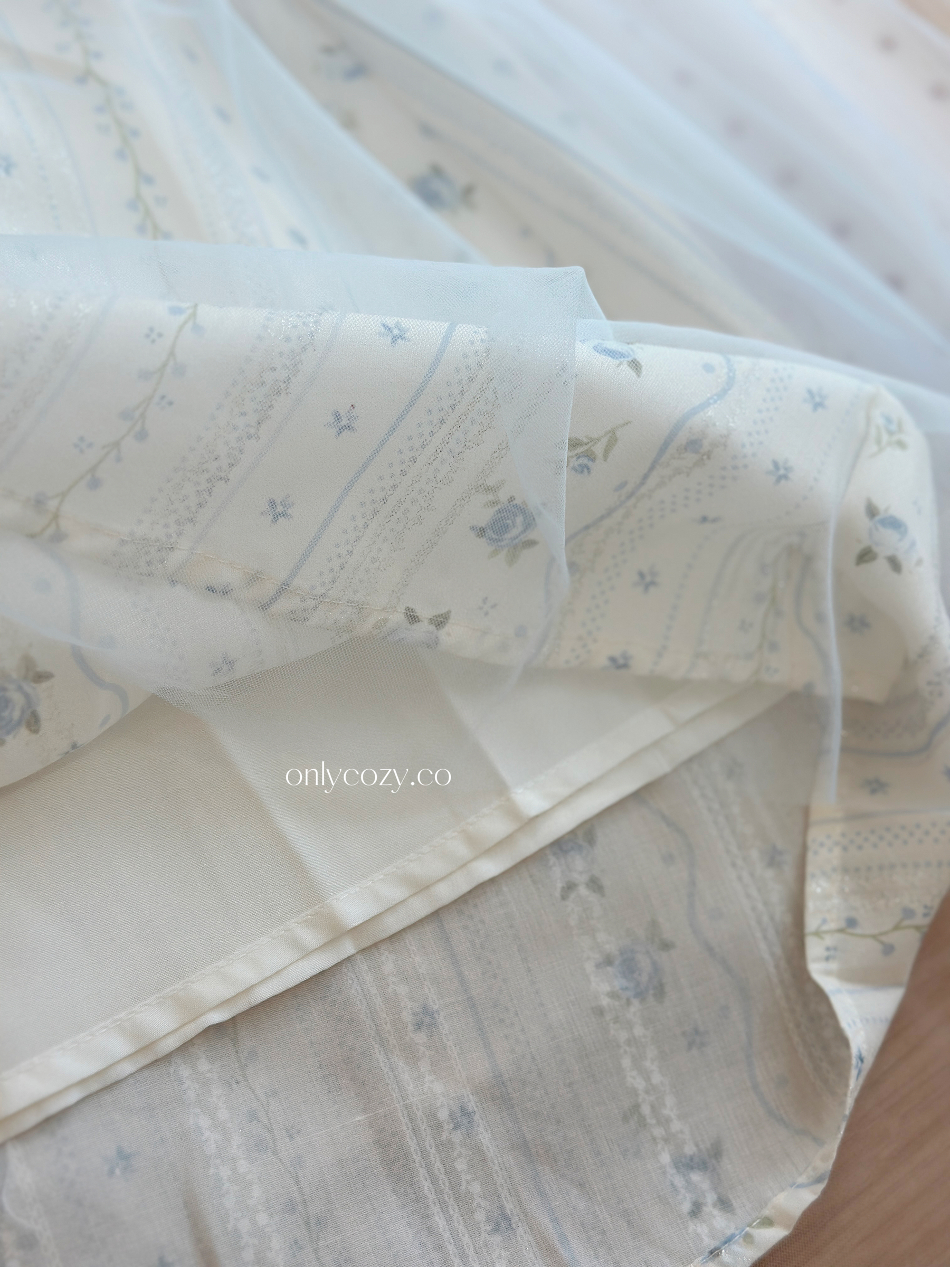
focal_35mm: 48
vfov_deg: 39.7
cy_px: 634
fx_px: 1756
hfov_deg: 30.3
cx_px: 475
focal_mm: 6.86
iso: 80
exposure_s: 1/303
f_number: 1.78
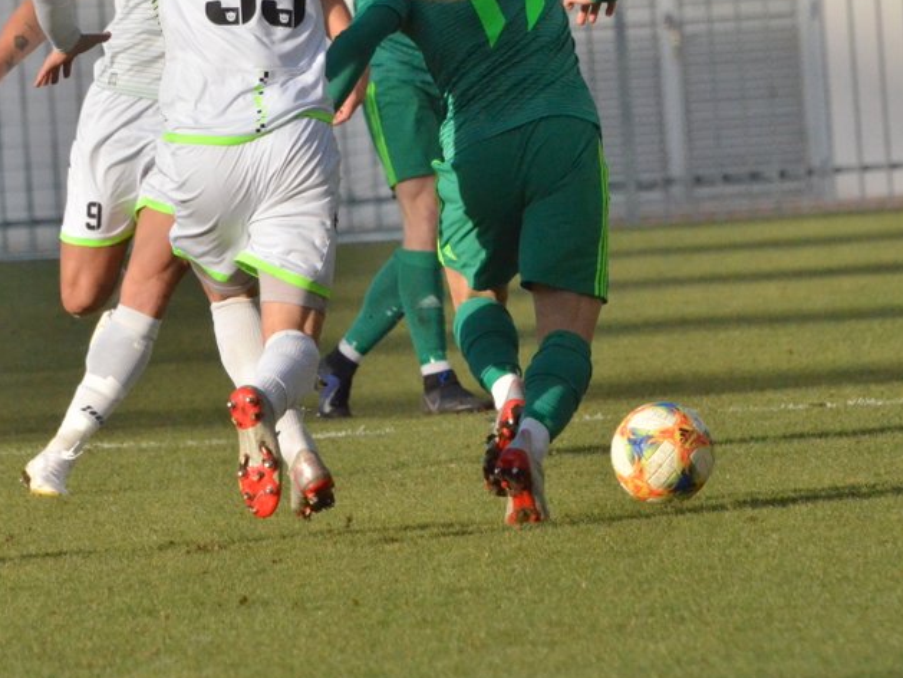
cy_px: 256
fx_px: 21499
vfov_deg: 1.8
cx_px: 491
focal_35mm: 824
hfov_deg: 2.4
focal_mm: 300
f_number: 10
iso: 3200
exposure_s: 1/6400
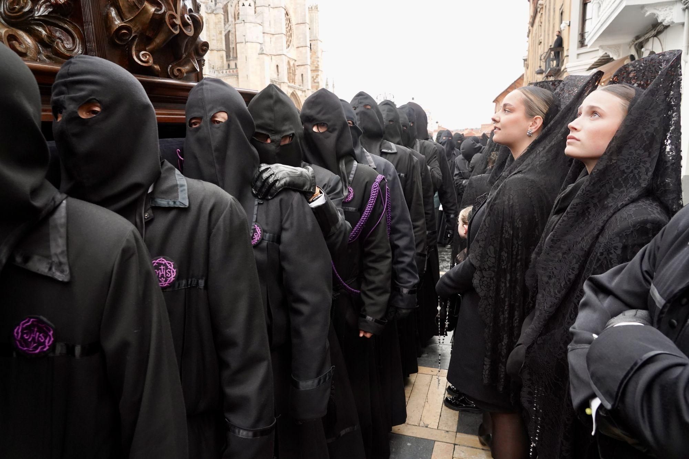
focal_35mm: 24
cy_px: 230
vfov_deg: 53.1
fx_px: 459
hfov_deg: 73.7
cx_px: 344
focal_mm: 24
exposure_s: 1/250
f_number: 7.1
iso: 3200
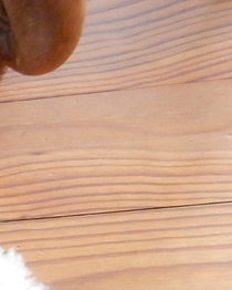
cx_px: -377
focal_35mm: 124
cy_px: 465
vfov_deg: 14.3
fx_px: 1063
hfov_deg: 10.3
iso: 400
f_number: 3.7
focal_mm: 4.5
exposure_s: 1/13
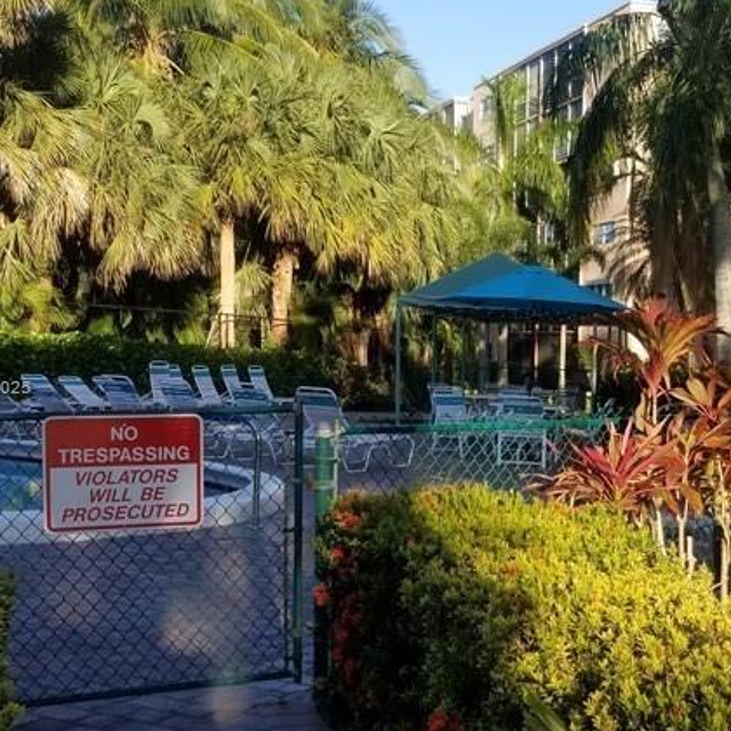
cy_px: 388
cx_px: 432
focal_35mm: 56
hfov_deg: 30.5
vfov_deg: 30.6
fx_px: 1338
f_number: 1.7
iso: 50
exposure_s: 1/1108
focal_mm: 4.25
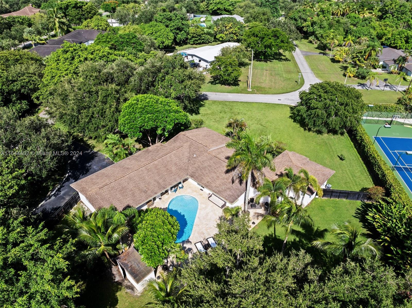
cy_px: 154
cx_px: 206
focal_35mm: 24
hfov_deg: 71.6
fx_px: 285
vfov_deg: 56.7
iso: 100
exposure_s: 1/1600
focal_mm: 12.29
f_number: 2.8
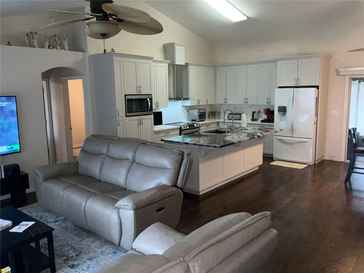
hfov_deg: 61.7
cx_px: 182
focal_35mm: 29
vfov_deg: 48.2
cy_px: 136
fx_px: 305
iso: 100
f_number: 1.8
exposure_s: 1/60
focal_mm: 3
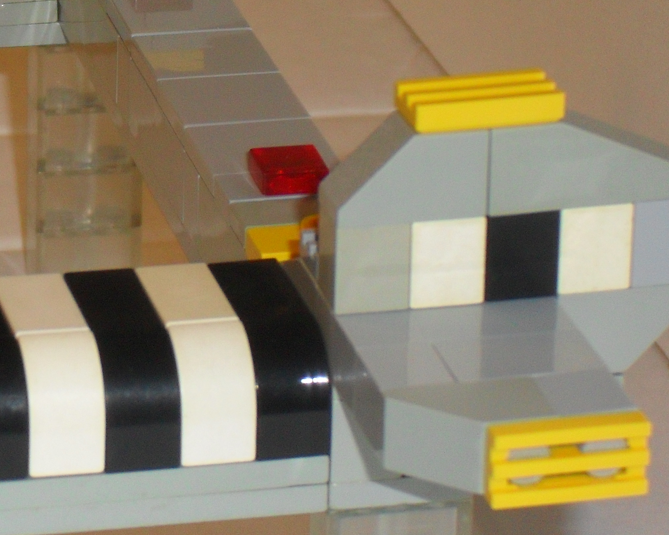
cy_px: 122
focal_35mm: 225
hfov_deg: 8.6
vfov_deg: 6.9
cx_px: 47
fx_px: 4454
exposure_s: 1/60
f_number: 5.8
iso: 200
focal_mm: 18.9
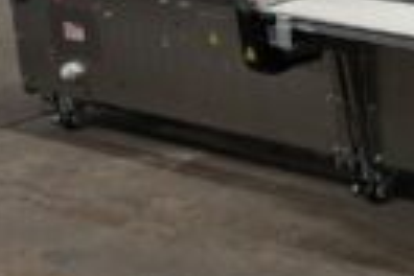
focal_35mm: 186
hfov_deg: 10.6
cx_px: 659
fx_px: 2139
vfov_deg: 7.3
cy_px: -58
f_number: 4
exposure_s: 1/50
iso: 250
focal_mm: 18.63
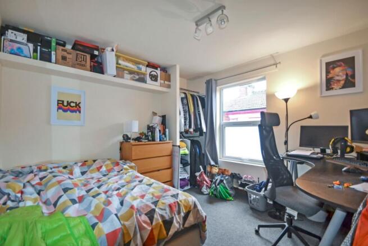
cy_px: 123
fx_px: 153
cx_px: 184
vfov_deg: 77.4
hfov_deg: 100.4
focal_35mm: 15
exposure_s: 1/60
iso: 640
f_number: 3.5
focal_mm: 10
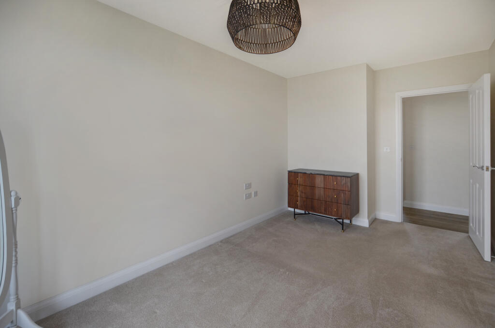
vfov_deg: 77.1
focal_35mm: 15
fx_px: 206
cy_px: 164
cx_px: 248
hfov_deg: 100.5
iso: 100
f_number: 3.5
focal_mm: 10
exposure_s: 1/60
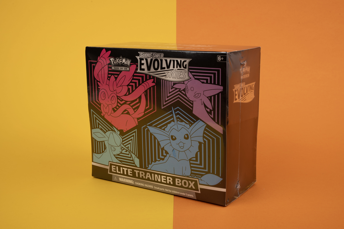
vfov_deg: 26.9
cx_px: 175
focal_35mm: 50
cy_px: 115
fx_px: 479
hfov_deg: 39.5
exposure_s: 1/4
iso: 50
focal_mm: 49.1
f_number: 16
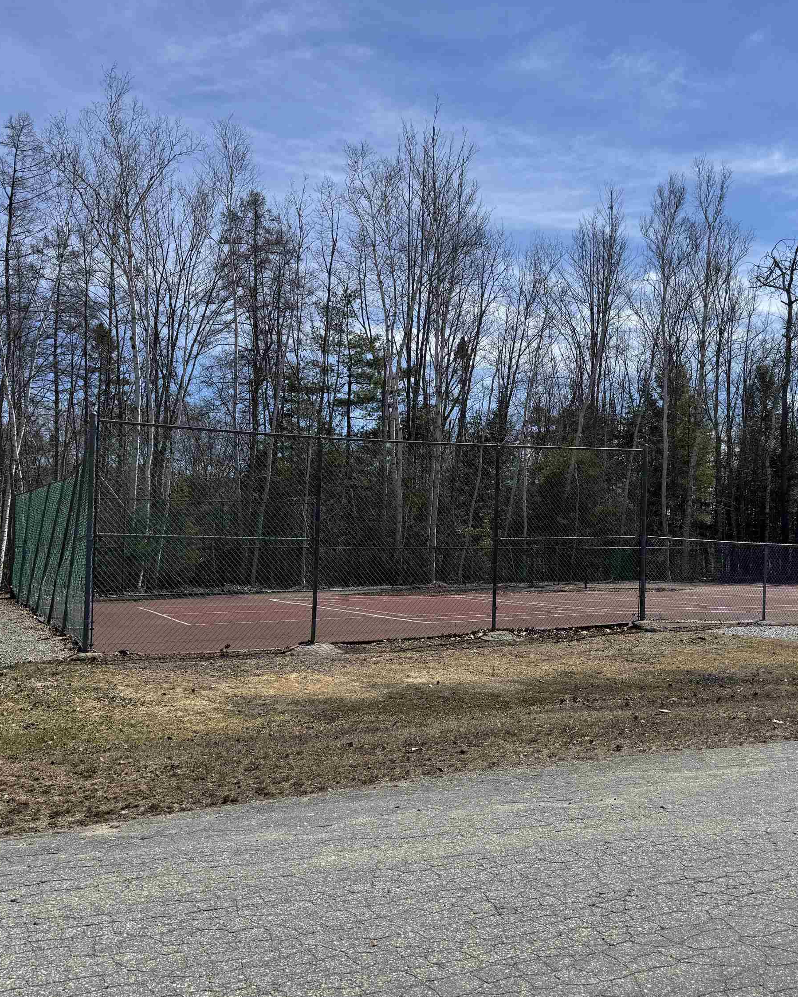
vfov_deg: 55.7
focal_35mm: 32
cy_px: 500
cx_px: 533
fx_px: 945
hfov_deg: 45.1
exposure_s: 1/5348
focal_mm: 6.76
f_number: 1.78
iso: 80
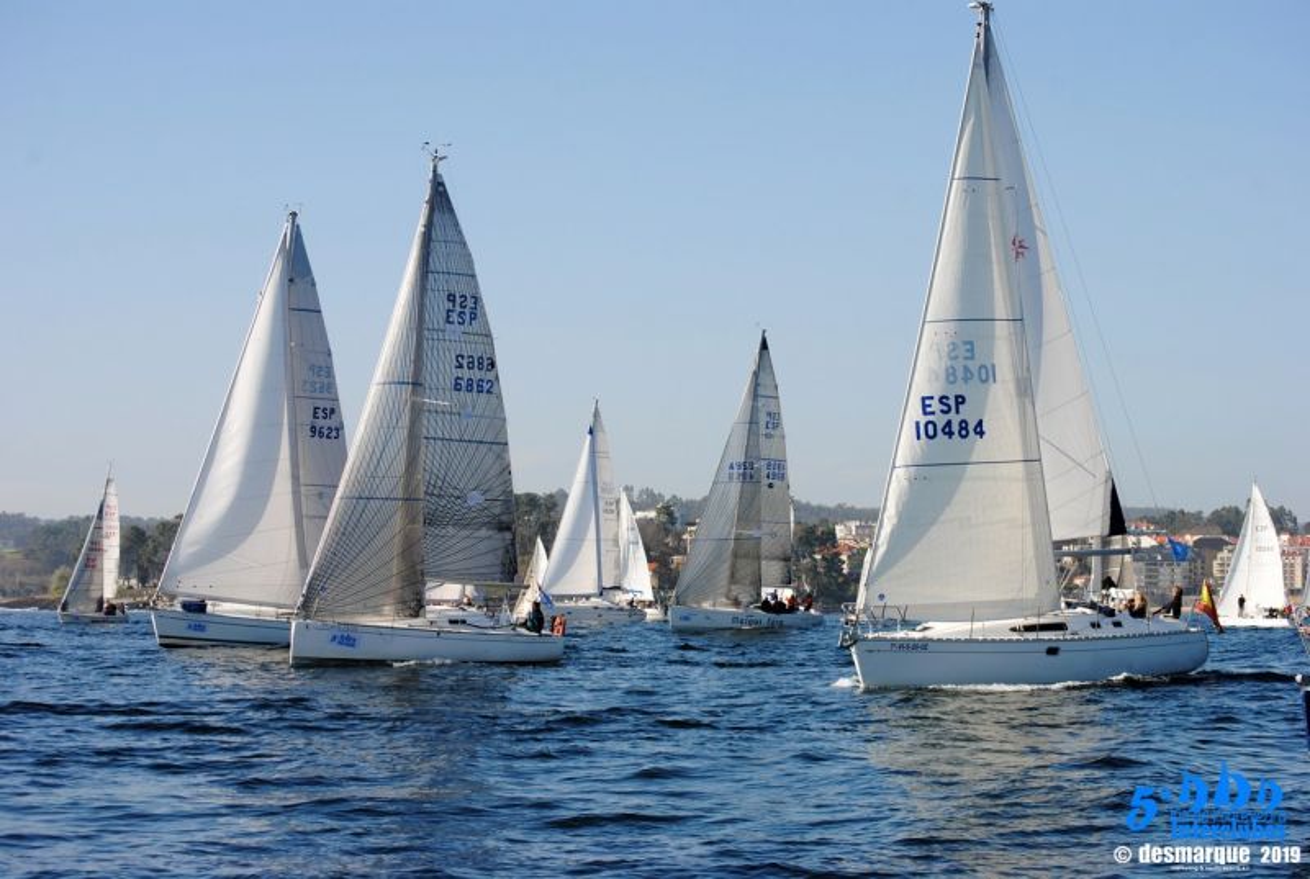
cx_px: 655
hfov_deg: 24.6
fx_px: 3008
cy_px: 440
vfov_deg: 16.6
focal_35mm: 82
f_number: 8
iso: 100
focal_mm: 55
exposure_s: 1/250
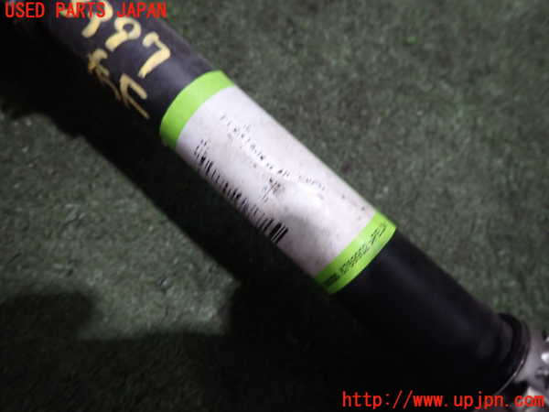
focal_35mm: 25
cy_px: 206
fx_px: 396
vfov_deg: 54.9
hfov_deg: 69.4
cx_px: 274
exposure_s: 1/30
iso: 320
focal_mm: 4.5
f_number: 2
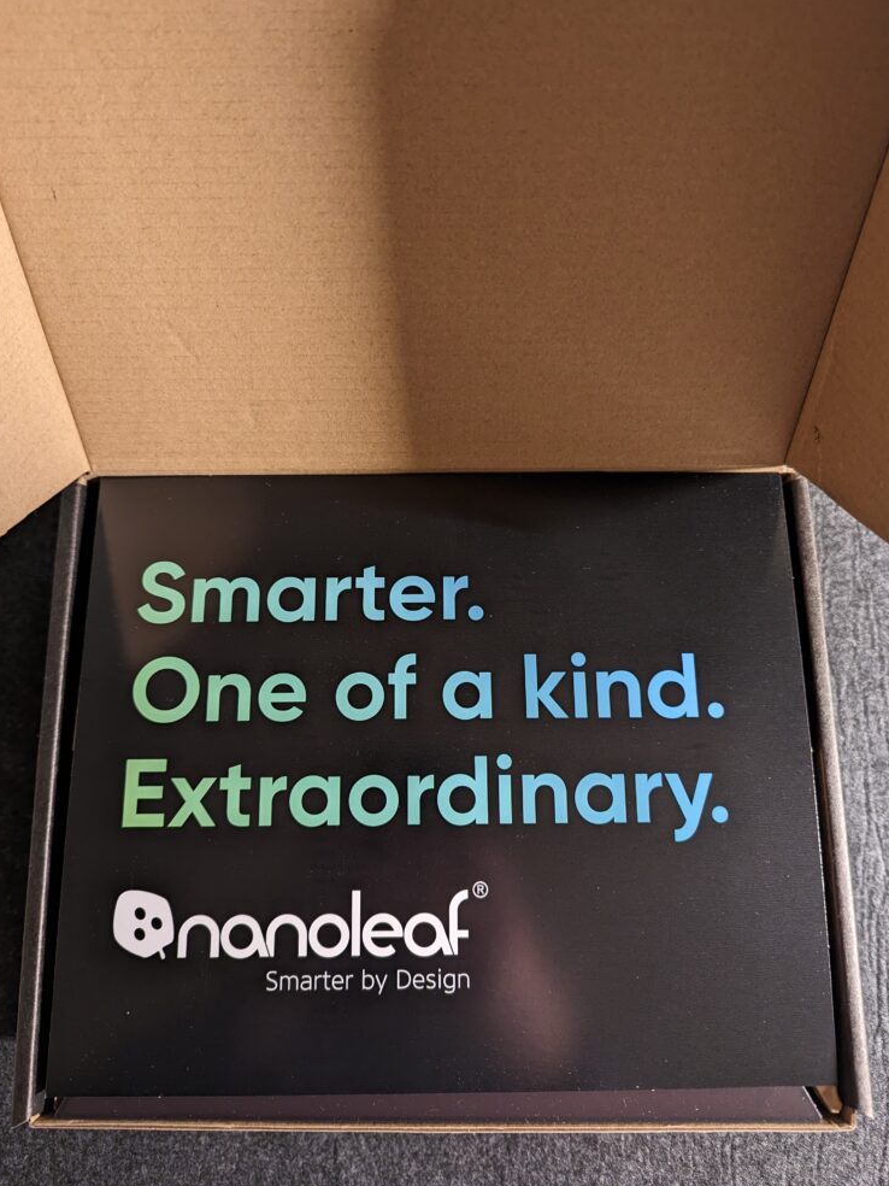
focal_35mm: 25
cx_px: 448
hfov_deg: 54.9
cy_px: 575
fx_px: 856
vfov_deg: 69.4
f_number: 1.85
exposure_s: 1/23.8
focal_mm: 6.81
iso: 314
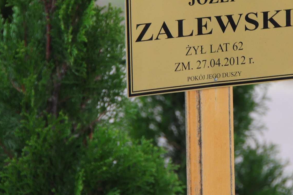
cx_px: 210
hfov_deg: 4.3
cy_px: 30
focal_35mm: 483
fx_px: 3927
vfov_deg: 2.8
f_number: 7.1
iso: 800
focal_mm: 170
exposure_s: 1/200
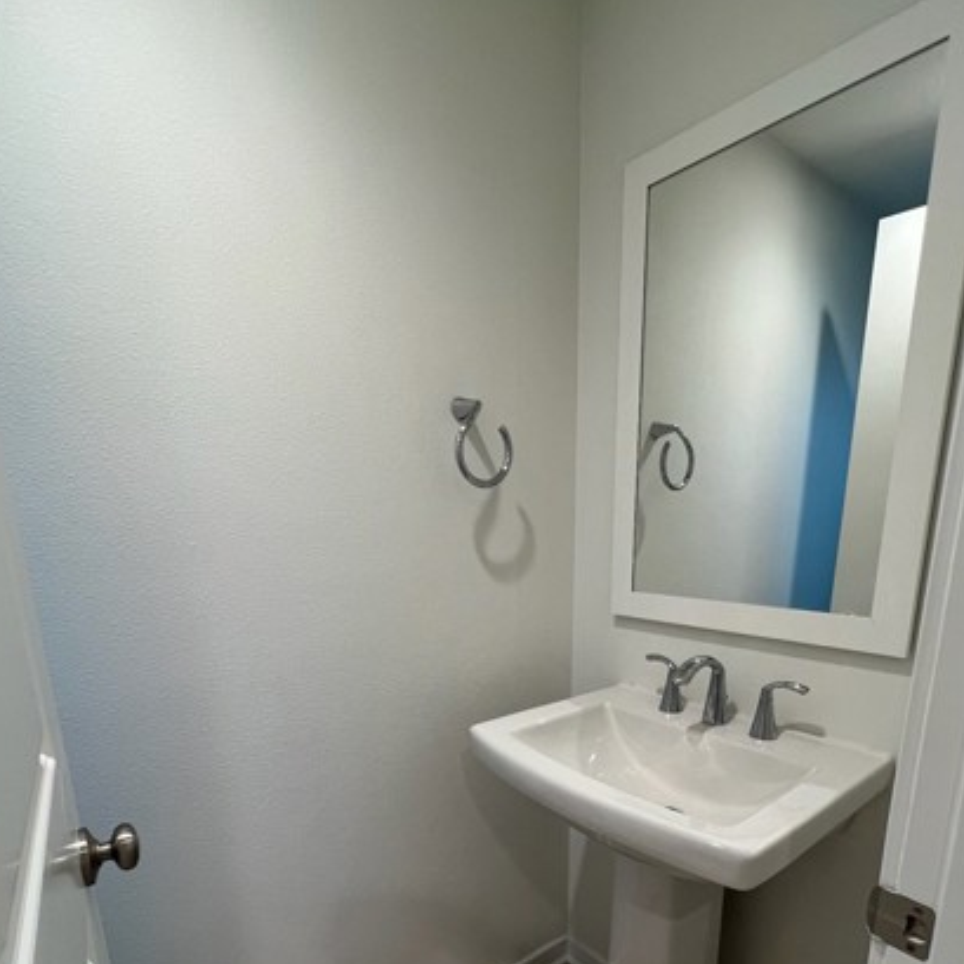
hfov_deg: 80.7
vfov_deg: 77.6
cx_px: 495
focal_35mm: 18
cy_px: 658
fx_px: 567
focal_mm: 1.57
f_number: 1.8
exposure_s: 1/120
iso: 125
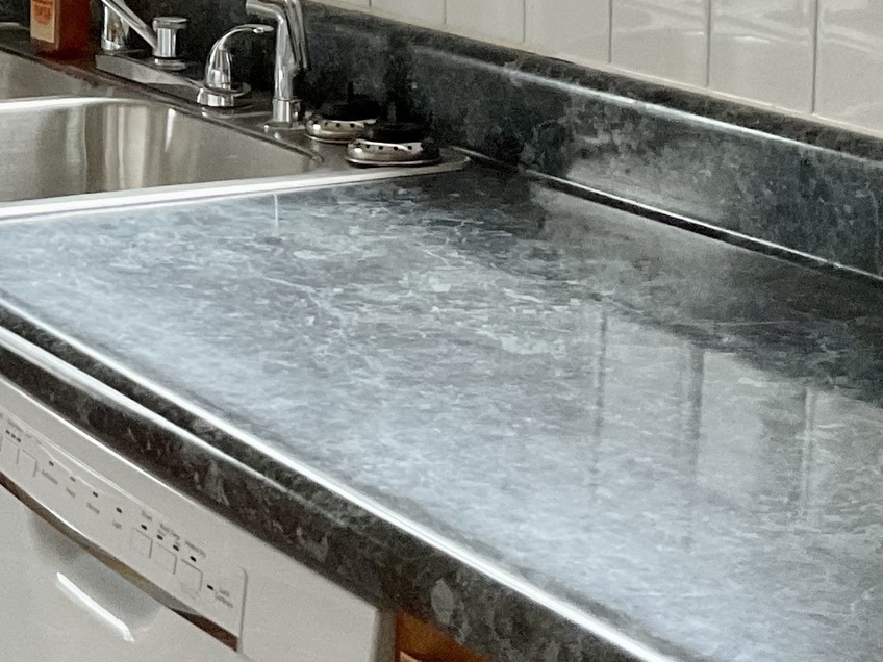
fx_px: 2678
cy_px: -42
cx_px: -282
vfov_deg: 13.8
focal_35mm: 105
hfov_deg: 17.5
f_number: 1.8
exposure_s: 1/60
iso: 200
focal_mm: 3
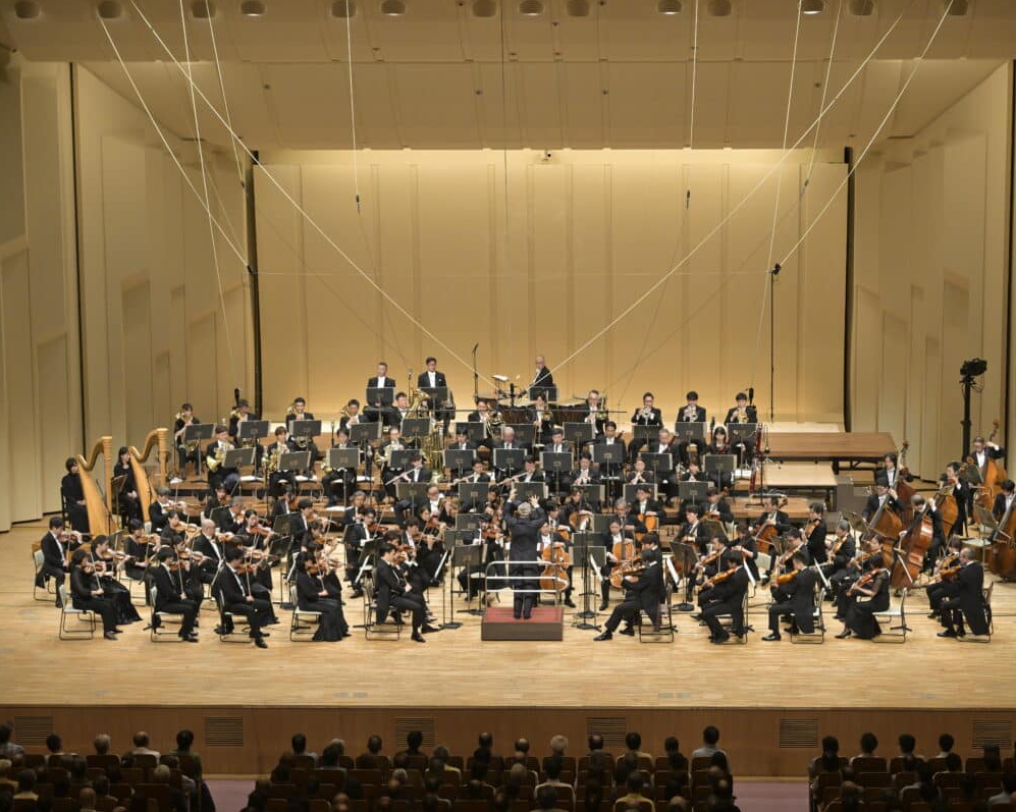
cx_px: 560
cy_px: 405
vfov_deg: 17.7
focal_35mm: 87
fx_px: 2615
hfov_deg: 22.0
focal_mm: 77
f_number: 5
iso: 2000
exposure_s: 1/100
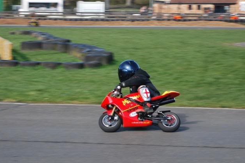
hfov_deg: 15.2
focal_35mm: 135
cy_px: 91
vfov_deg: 10.2
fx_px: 918
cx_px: 115
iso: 100
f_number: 7.1
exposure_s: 1/200
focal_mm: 55
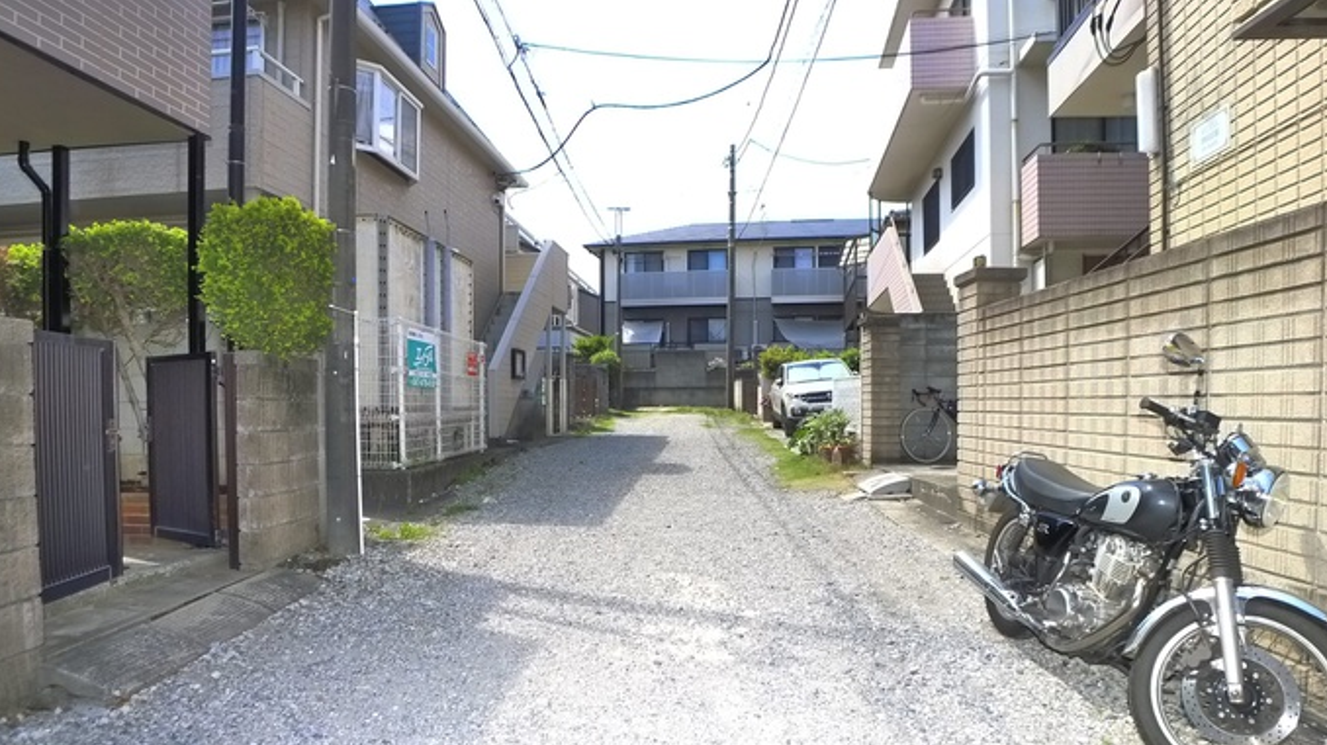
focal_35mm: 27
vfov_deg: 42.7
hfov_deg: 69.9
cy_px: 447
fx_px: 950
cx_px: 658
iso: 400
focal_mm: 5.1
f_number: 2.8
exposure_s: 1/400
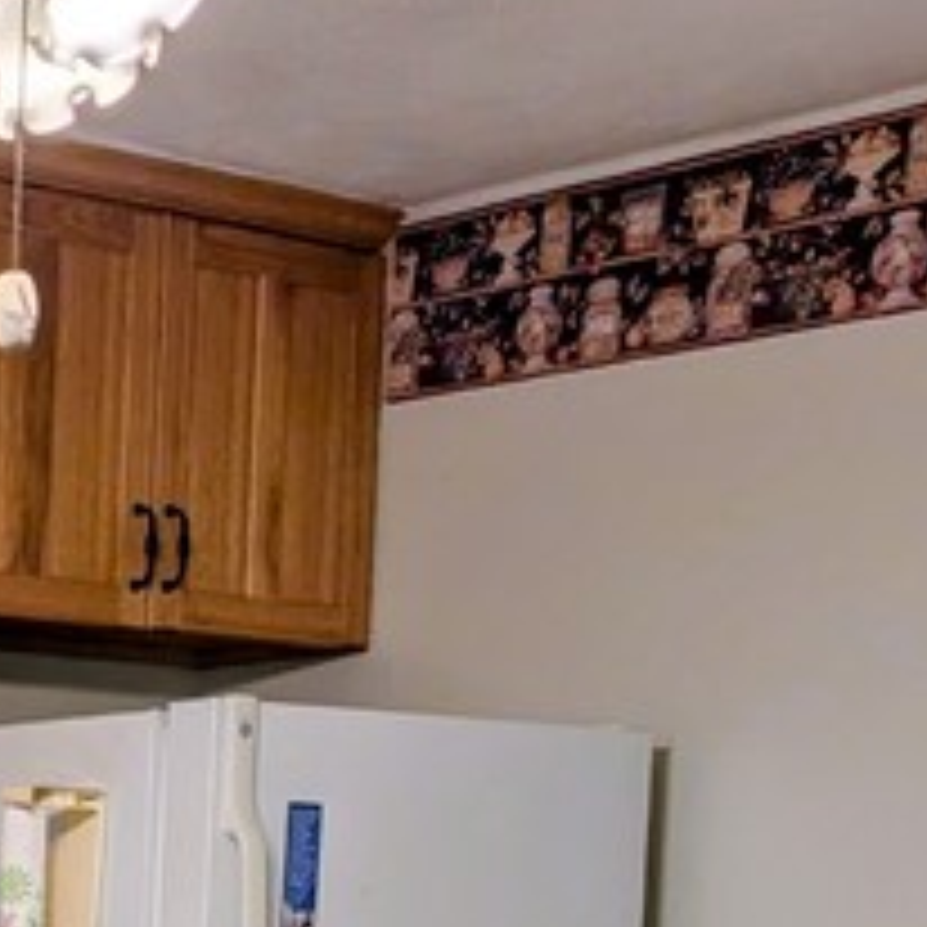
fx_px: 3181
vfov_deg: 15.3
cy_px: 1382
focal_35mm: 105
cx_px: -511
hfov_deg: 15.2
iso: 24
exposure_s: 1/363
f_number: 1.68
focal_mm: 6.9
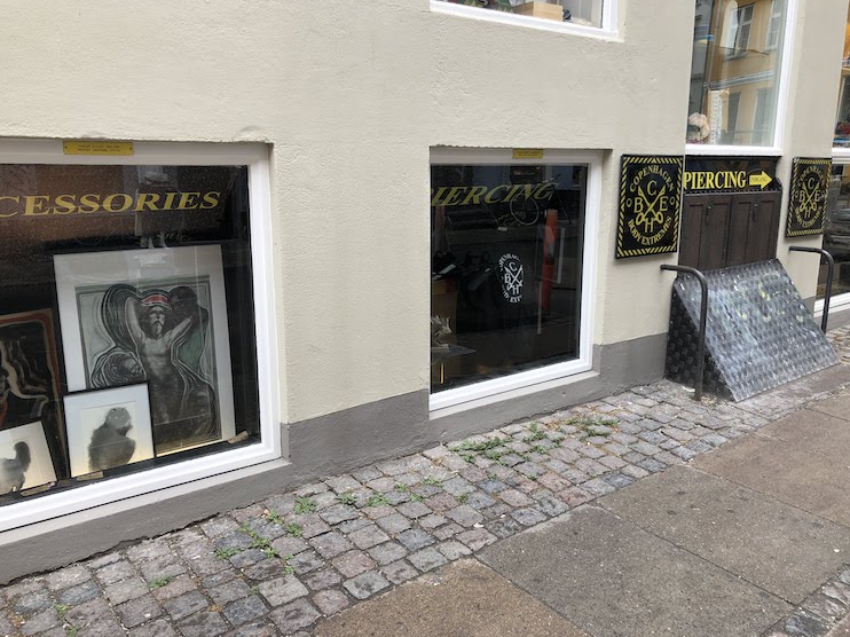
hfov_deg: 61.7
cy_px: 318
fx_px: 712
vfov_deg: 48.2
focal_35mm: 29
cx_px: 439
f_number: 1.8
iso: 20
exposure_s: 1/312
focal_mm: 4
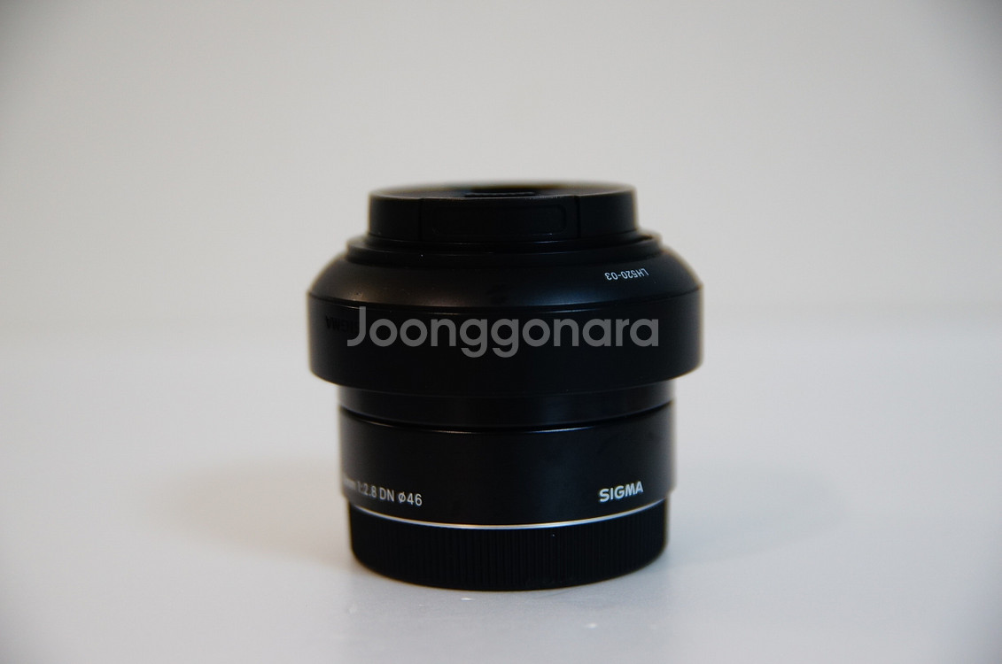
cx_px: 501
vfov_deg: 20.1
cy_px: 332
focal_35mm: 68
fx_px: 1876
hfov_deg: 29.9
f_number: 2.8
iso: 500
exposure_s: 1/80
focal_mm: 45
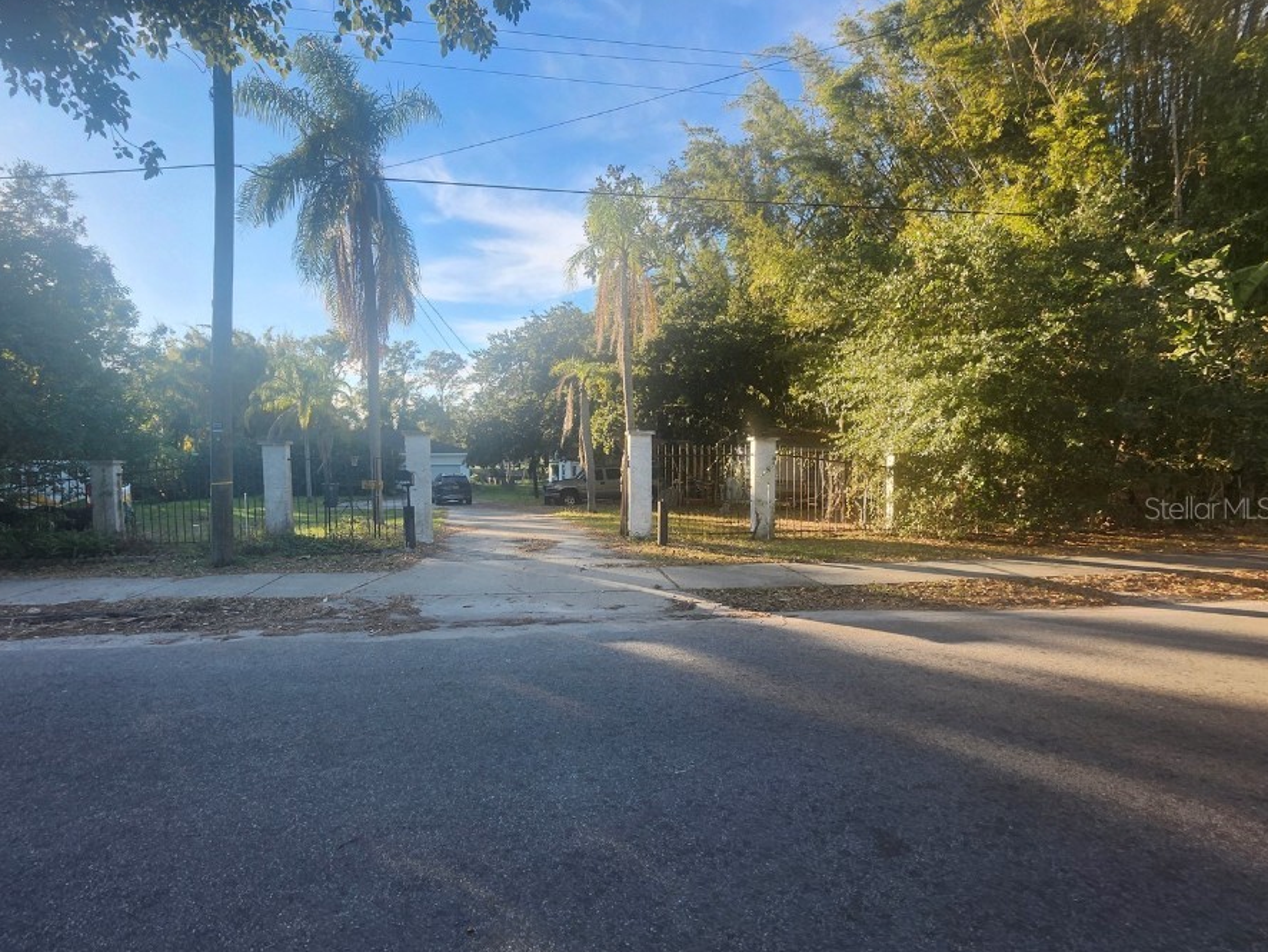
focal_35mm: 15
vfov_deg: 81.7
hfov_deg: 97.5
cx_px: 548
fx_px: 550
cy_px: 507
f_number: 2.2
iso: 40
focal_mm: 1.74
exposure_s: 1/331
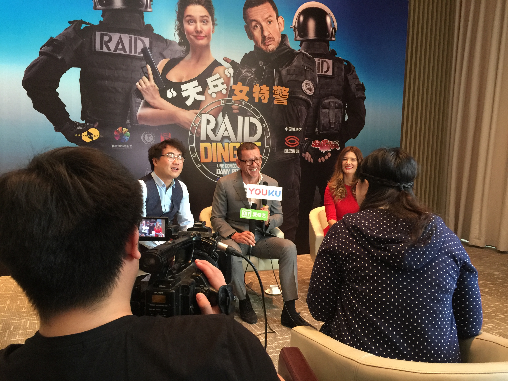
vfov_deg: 48.2
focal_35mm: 29
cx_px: 254
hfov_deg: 61.7
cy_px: 190
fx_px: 426
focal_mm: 4.15
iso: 125
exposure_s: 1/17
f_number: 2.2
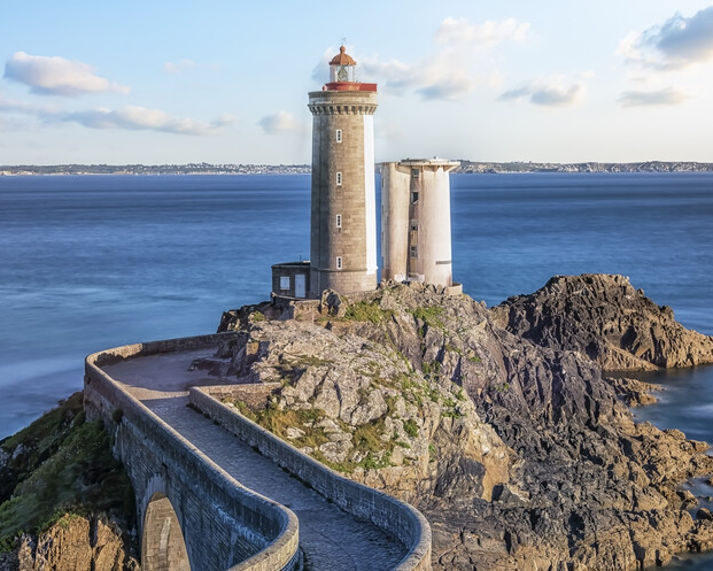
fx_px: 1076
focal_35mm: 51
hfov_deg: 36.6
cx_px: 347
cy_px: 284
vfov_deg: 29.7
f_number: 8
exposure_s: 30
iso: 64
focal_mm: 45
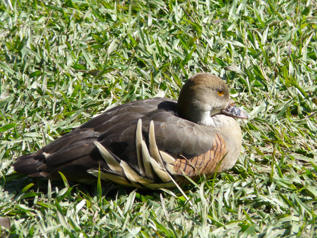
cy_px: 119
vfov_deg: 3.0
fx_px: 4615
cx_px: 158
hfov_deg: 3.9
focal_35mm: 504
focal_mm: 82.8
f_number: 5.6
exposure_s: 1/250
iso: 100
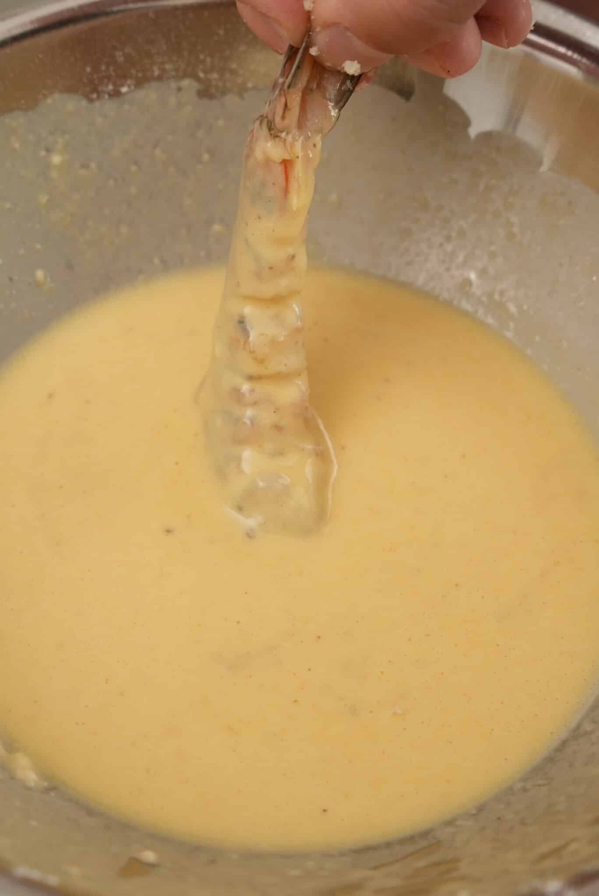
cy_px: 448
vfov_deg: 29.8
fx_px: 1685
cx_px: 300
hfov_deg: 20.2
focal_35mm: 68
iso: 3200
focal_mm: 67.6
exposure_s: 1/200
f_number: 9
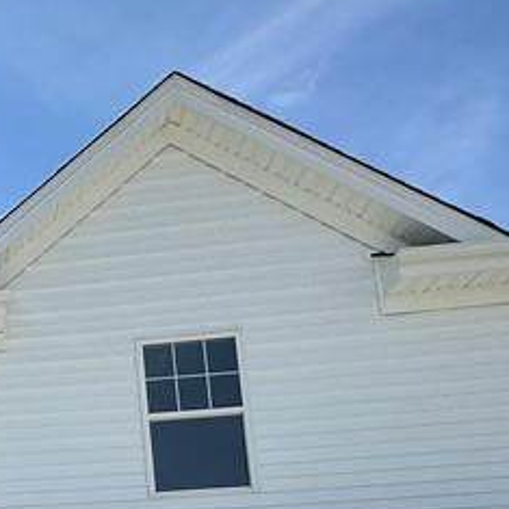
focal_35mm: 54
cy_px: 637
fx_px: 898
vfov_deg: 27.2
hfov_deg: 24.9
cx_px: -236
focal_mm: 2.22
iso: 50
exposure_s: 1/1795
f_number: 2.2
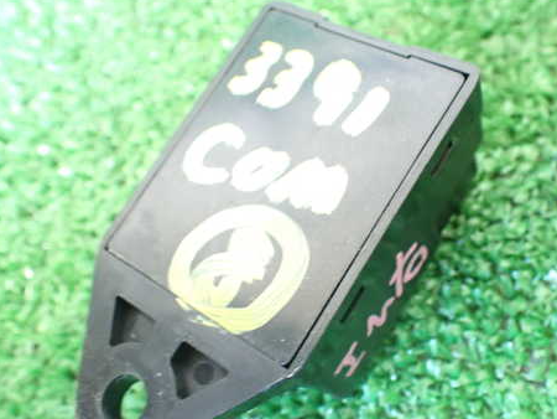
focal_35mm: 40
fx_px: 644
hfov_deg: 46.6
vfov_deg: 36.0
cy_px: 232
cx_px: 327
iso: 1000
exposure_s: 1/30
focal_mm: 5.4
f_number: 2.3
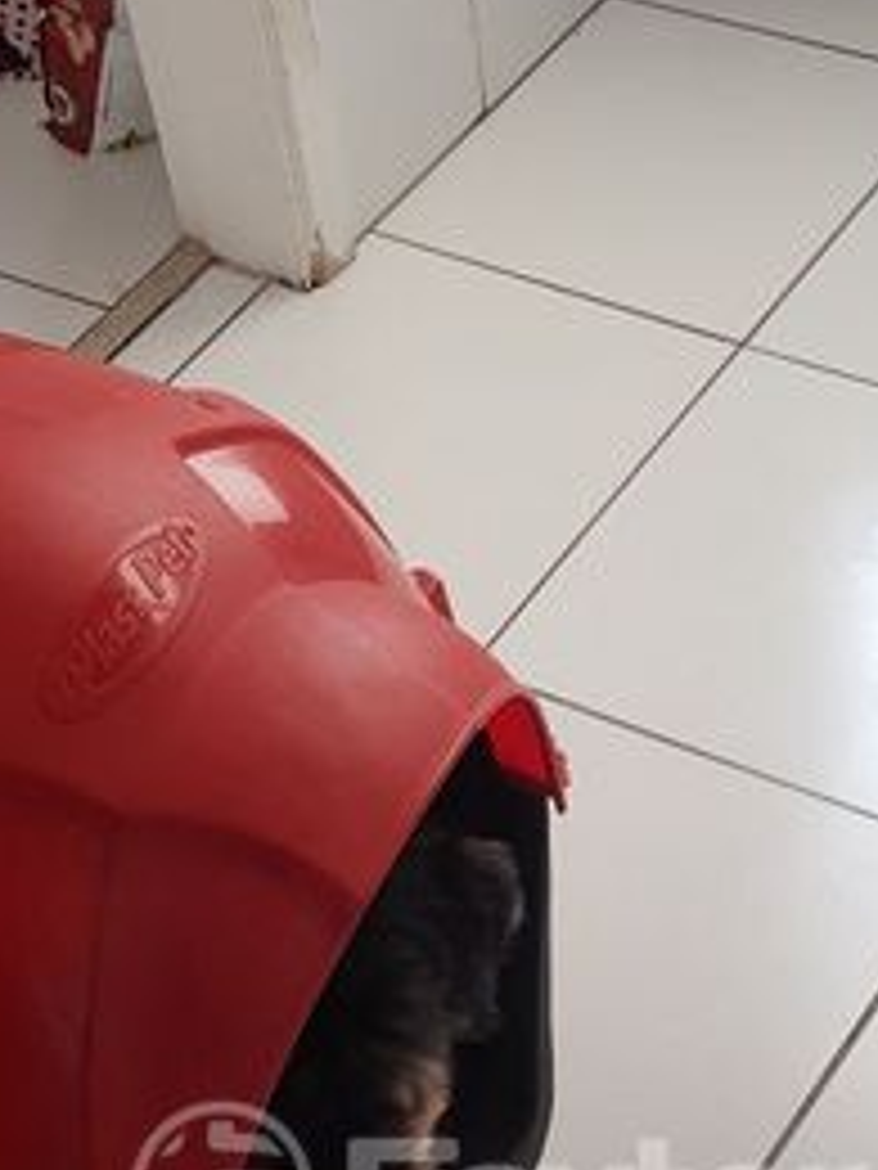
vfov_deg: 28.3
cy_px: 1192
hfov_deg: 22.9
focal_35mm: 64
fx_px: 2164
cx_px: 500
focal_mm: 4.2
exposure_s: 1/60
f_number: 1.7
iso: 64
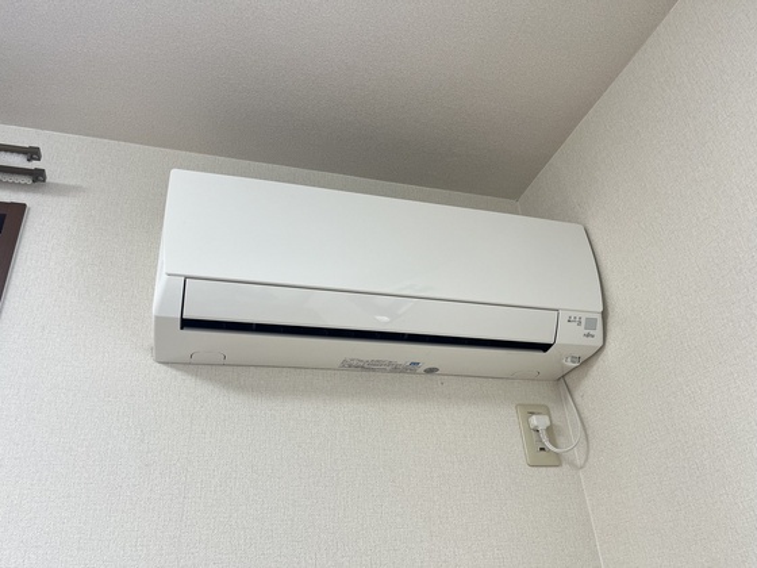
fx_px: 569
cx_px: 378
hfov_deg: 67.3
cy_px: 284
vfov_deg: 53.1
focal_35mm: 26
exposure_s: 1/60
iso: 80
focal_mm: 5.1
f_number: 1.6
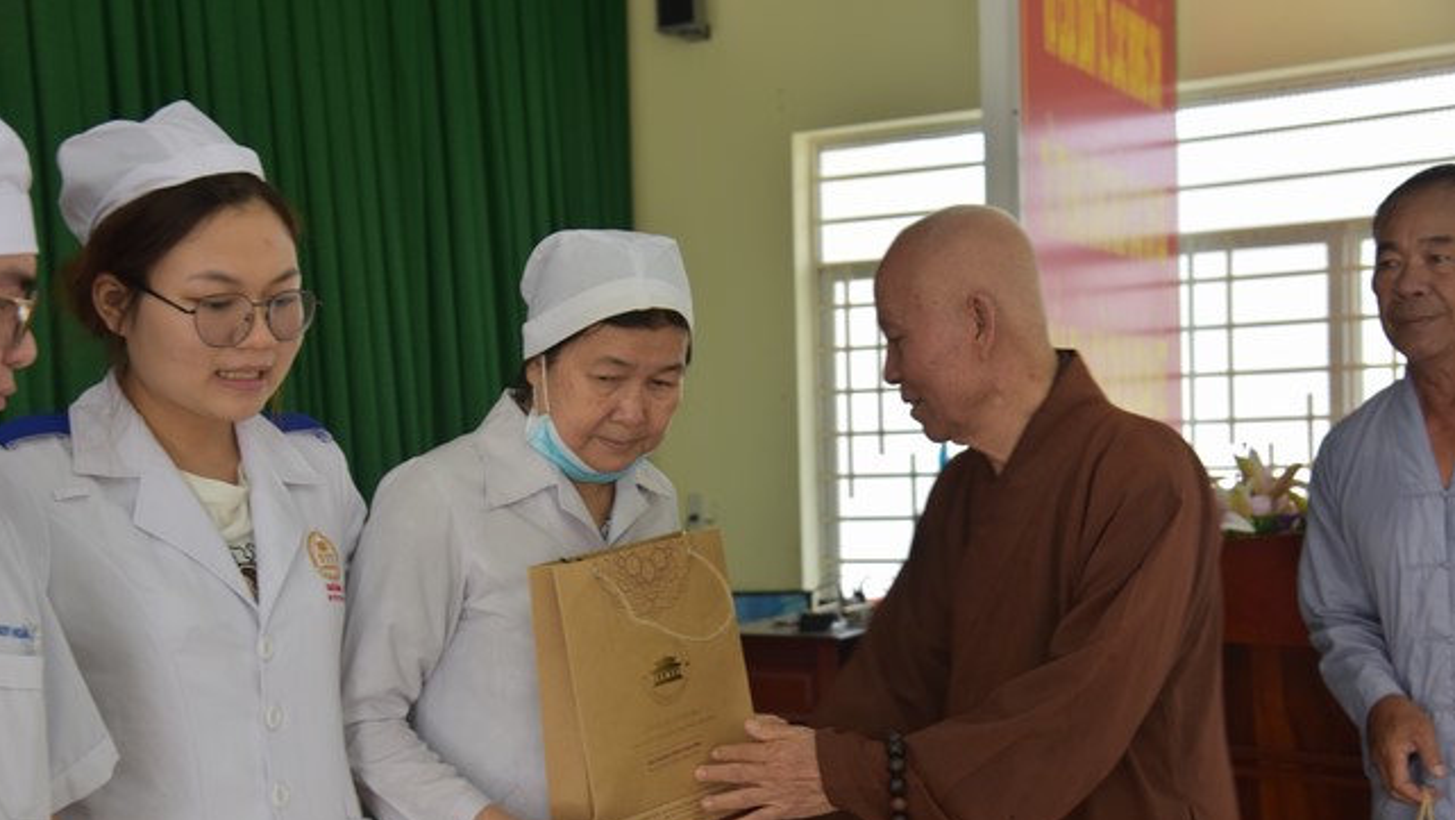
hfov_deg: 40.6
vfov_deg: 23.5
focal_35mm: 51
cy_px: 472
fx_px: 1968
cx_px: 720
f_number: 4.5
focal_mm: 48
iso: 400
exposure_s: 1/80
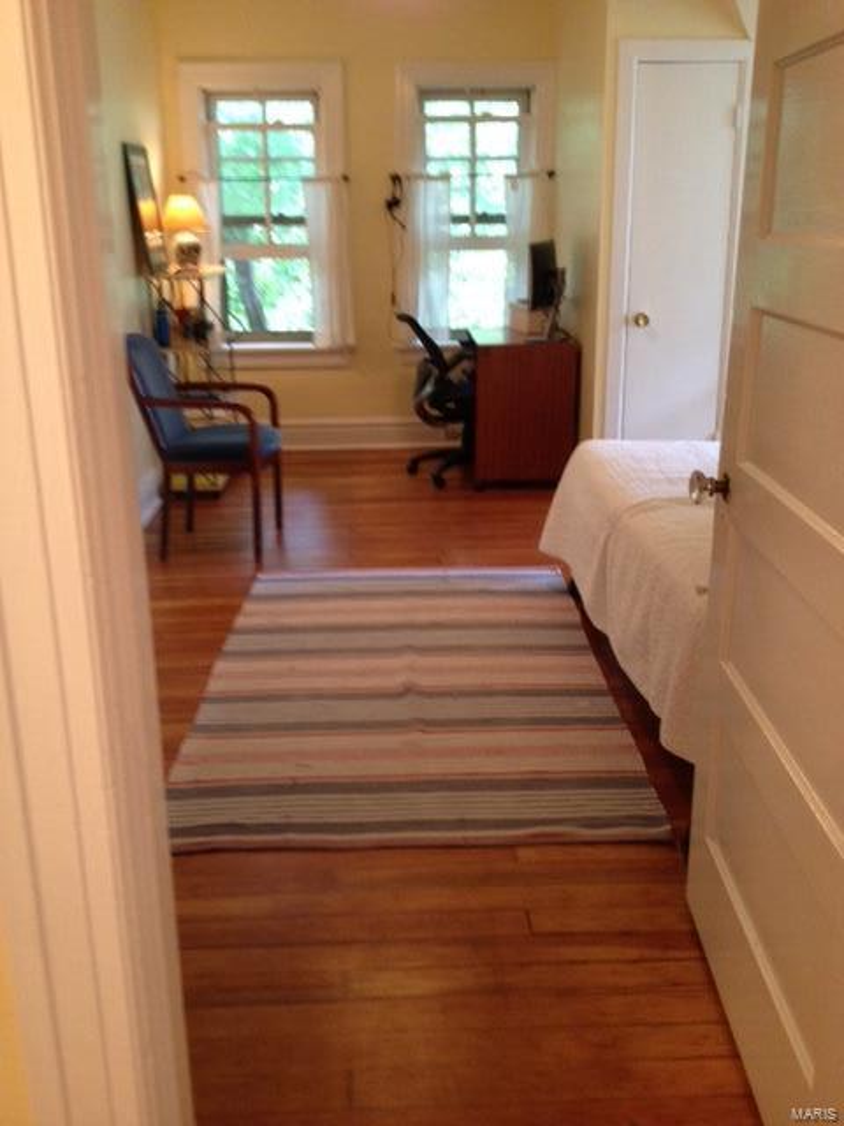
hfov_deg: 40.7
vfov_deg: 52.6
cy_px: 563
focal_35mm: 35
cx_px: 422
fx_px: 1138
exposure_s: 1/20
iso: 250
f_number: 2.4
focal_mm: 4.28
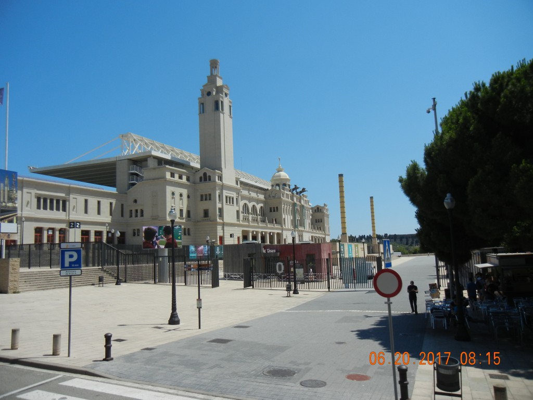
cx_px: 266
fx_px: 462
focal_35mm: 30
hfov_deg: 60.0
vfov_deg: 46.8
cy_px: 200
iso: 160
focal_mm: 5.4
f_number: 7
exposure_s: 1/648
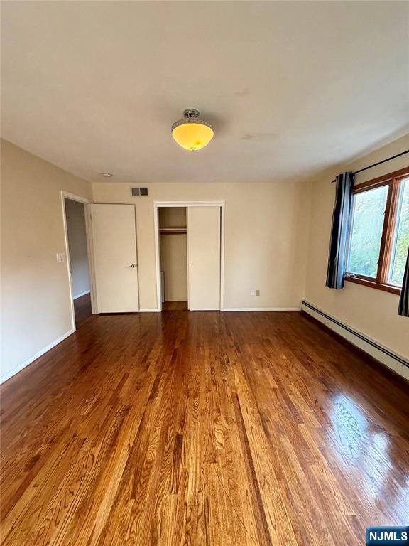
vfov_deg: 102.1
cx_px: 204
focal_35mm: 14
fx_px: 221
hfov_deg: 85.7
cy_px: 273
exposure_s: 1/121
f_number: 2.2
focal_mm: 2.22
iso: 320
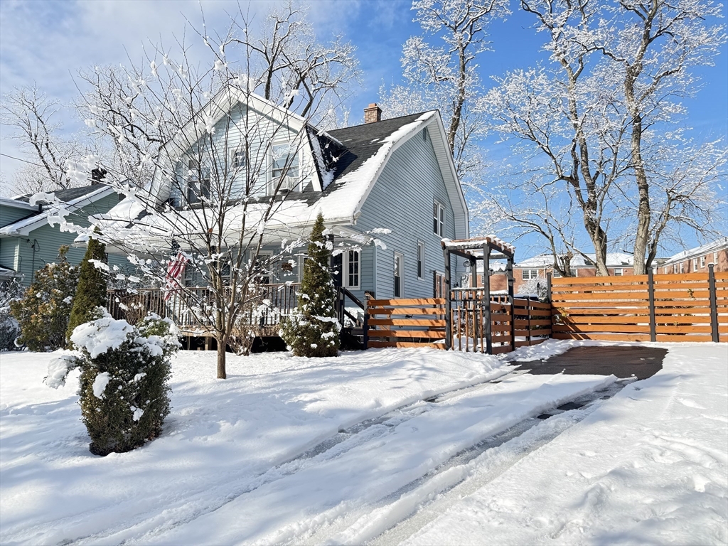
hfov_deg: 71.6
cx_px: 364
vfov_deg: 56.8
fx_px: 505
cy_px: 273
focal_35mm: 24
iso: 80
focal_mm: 6.76
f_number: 1.78
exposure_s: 1/1215
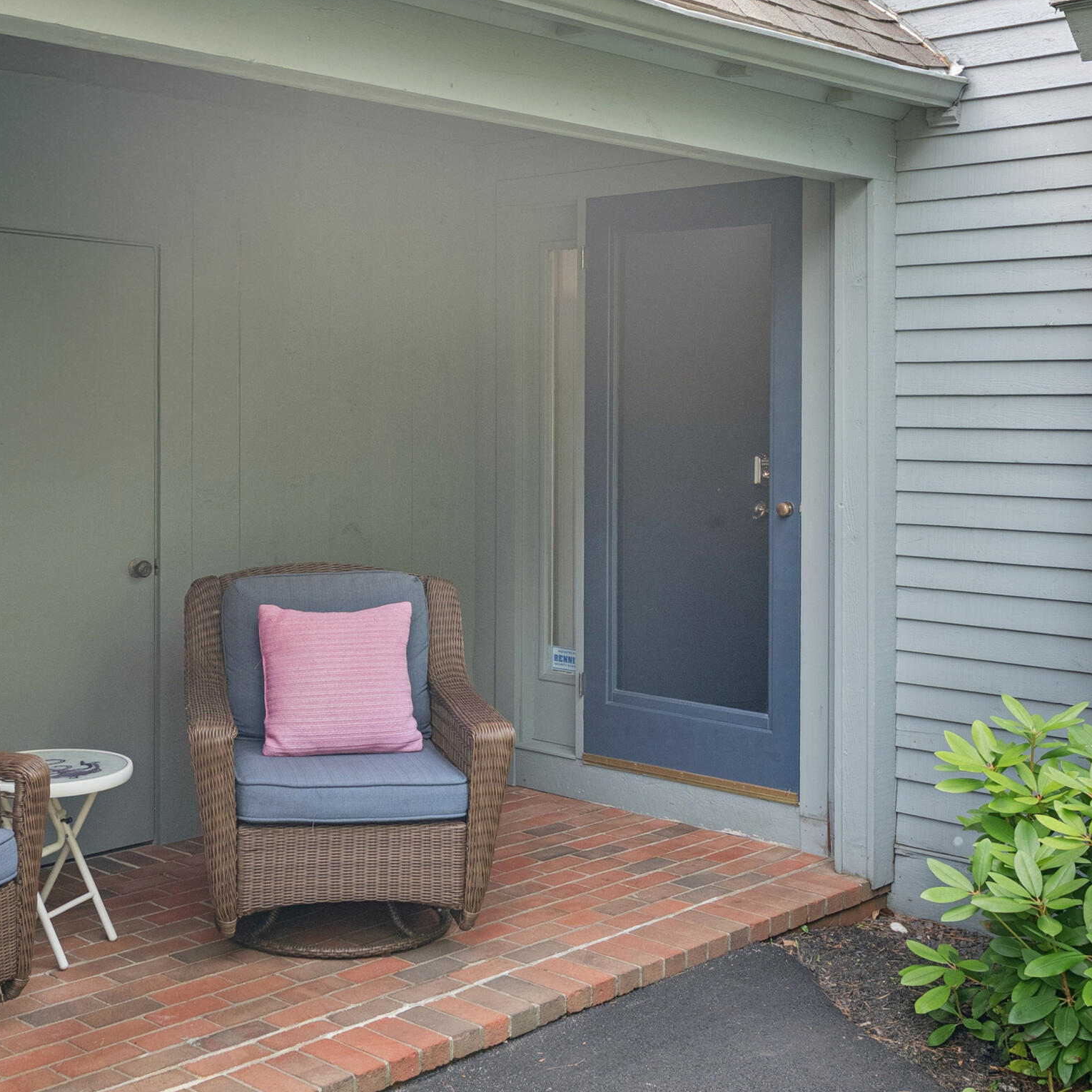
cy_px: 419
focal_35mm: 45
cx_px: 439
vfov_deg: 37.4
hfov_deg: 37.4
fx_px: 1606
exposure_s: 1/60
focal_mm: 27
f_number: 7.1
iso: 320
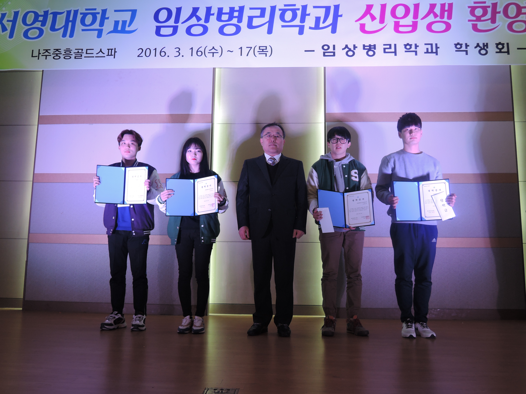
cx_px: 263
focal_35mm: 31
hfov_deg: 58.4
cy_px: 197
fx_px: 471
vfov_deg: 45.4
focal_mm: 6.6
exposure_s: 1/30
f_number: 2.8
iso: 220
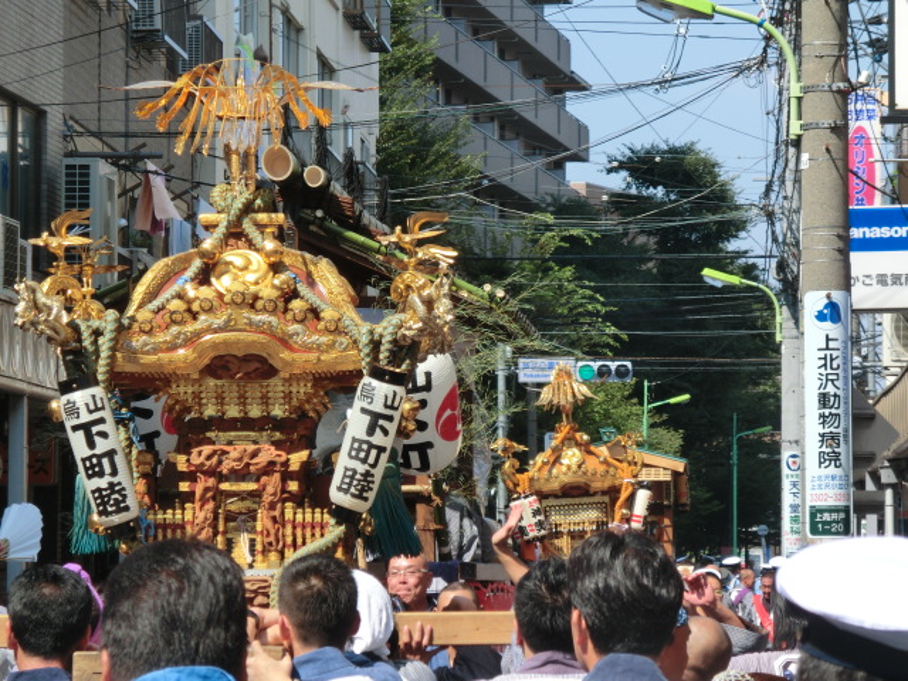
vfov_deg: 9.4
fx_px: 4144
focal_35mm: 158
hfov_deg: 12.5
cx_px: 454
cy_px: 340
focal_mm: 27.9
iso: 100
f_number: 5.3
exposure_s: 1/400
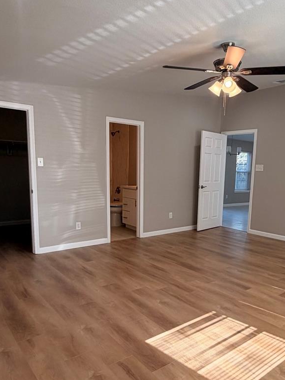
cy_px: 219
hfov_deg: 49.2
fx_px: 307
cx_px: 181
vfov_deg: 63.1
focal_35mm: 28
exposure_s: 1/120
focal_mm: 2.22
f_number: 2.2
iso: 64
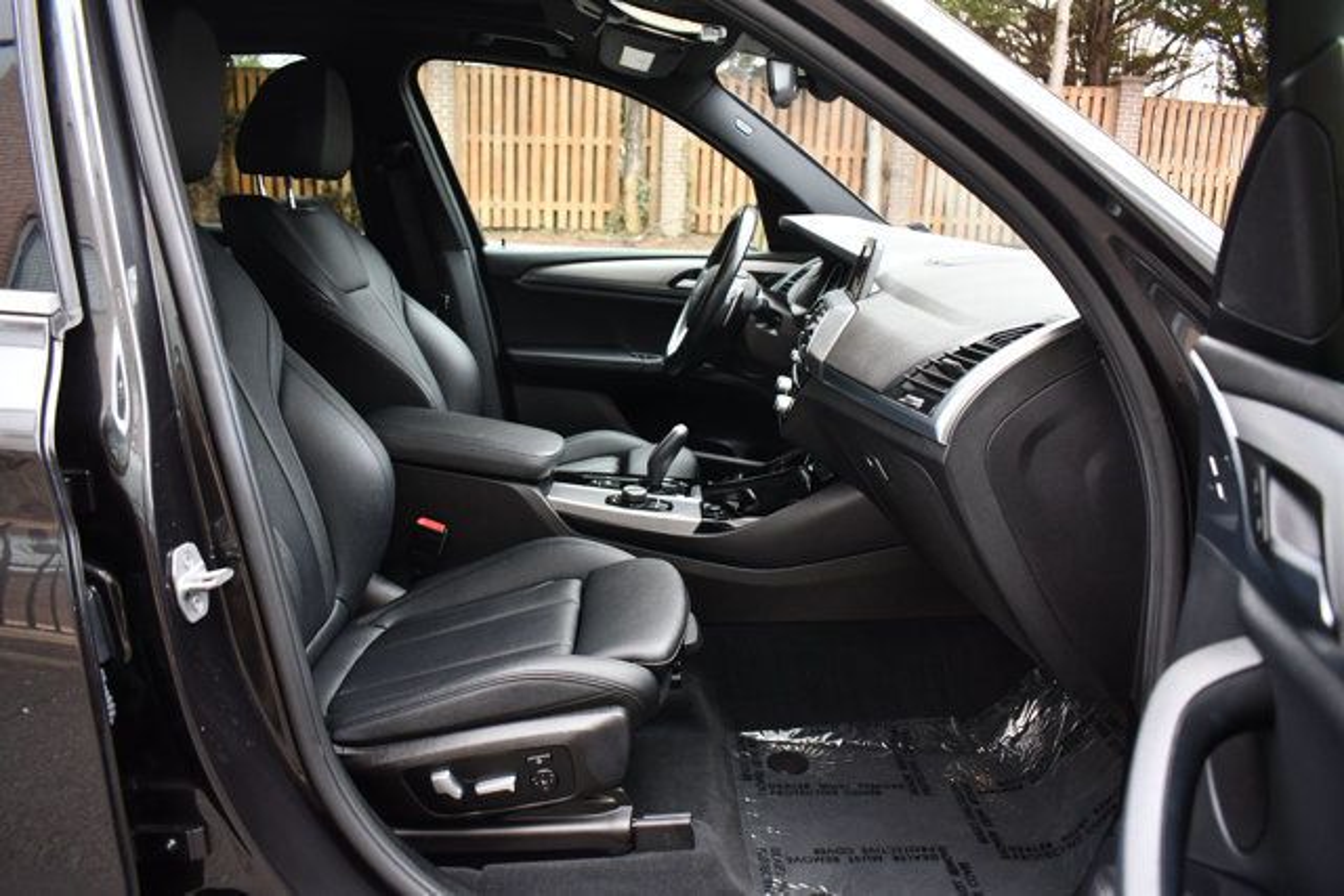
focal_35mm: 27
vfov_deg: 48.0
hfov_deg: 67.4
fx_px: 1008
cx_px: 672
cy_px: 448
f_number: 3.5
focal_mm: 18
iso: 1000
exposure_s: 1/125
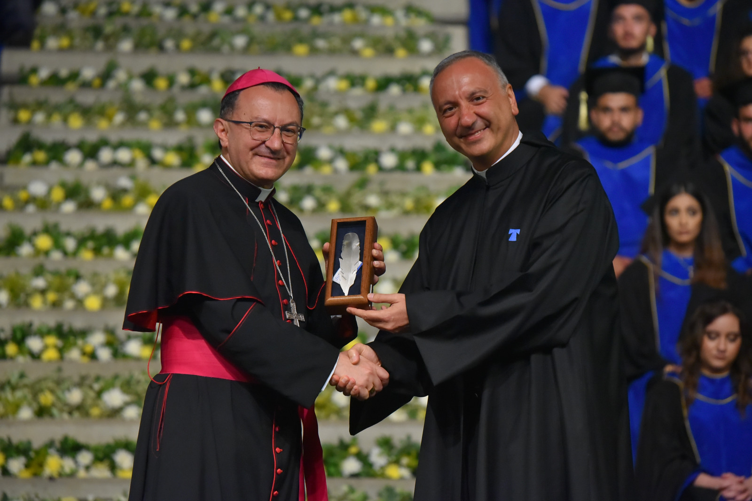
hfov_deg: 11.4
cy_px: 250
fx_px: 3759
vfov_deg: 7.6
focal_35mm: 180
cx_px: 376
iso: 3200
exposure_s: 1/400
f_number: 4
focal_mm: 180
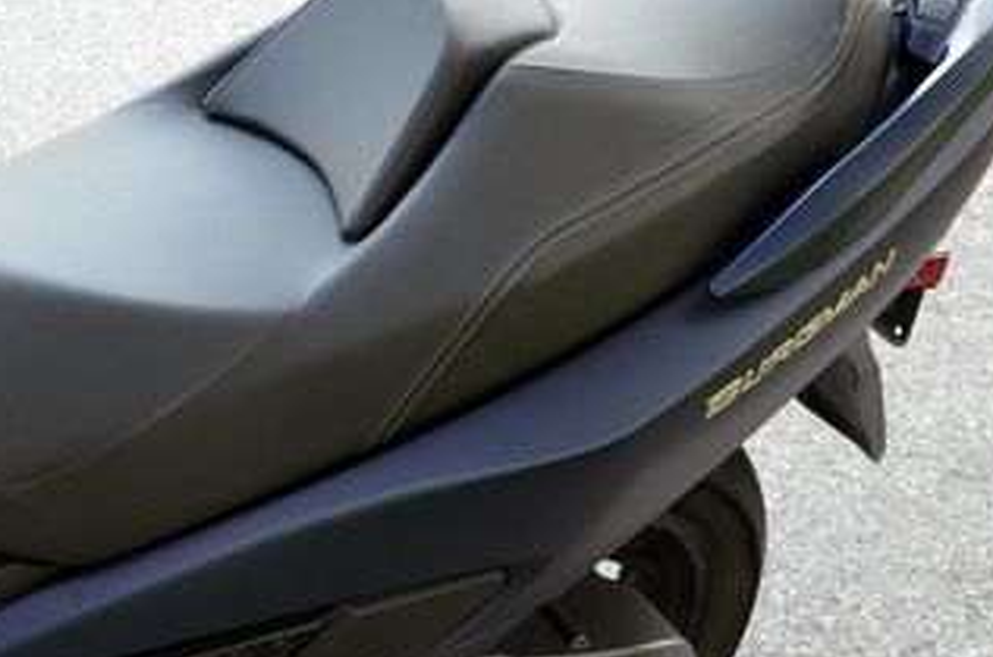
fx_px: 2009
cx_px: 434
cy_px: 456
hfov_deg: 27.7
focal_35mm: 73
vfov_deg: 18.5
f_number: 5
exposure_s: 1/100
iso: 400
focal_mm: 24
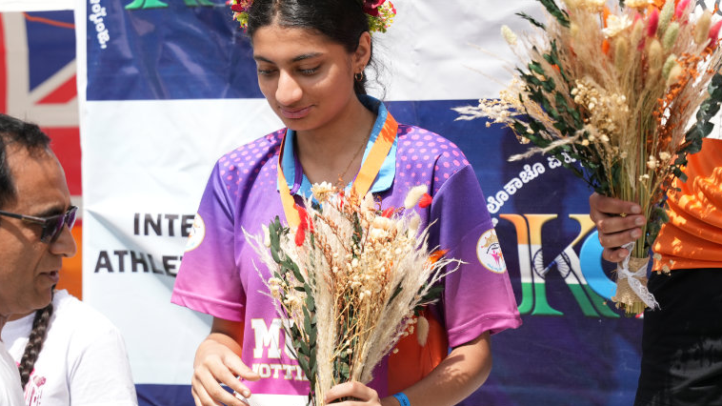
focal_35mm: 90
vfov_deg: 13.5
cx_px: 246
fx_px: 1714
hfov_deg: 23.7
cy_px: 133
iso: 250
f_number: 2.8
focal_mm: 63.4
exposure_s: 1/4000
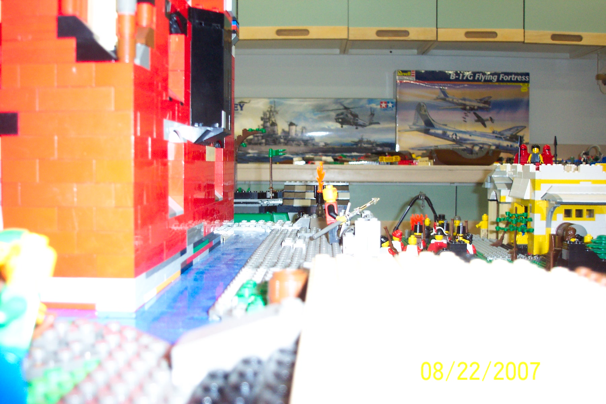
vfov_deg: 37.9
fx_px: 589
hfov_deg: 54.4
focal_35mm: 35
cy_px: 202
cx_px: 303
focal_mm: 7.5
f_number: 2.8
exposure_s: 1/30
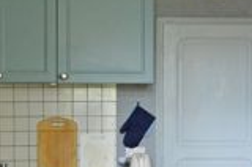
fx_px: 461
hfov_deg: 30.5
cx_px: 113
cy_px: 124
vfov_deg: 20.4
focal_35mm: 66
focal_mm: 10
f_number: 3.5
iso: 1250
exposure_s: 1/60
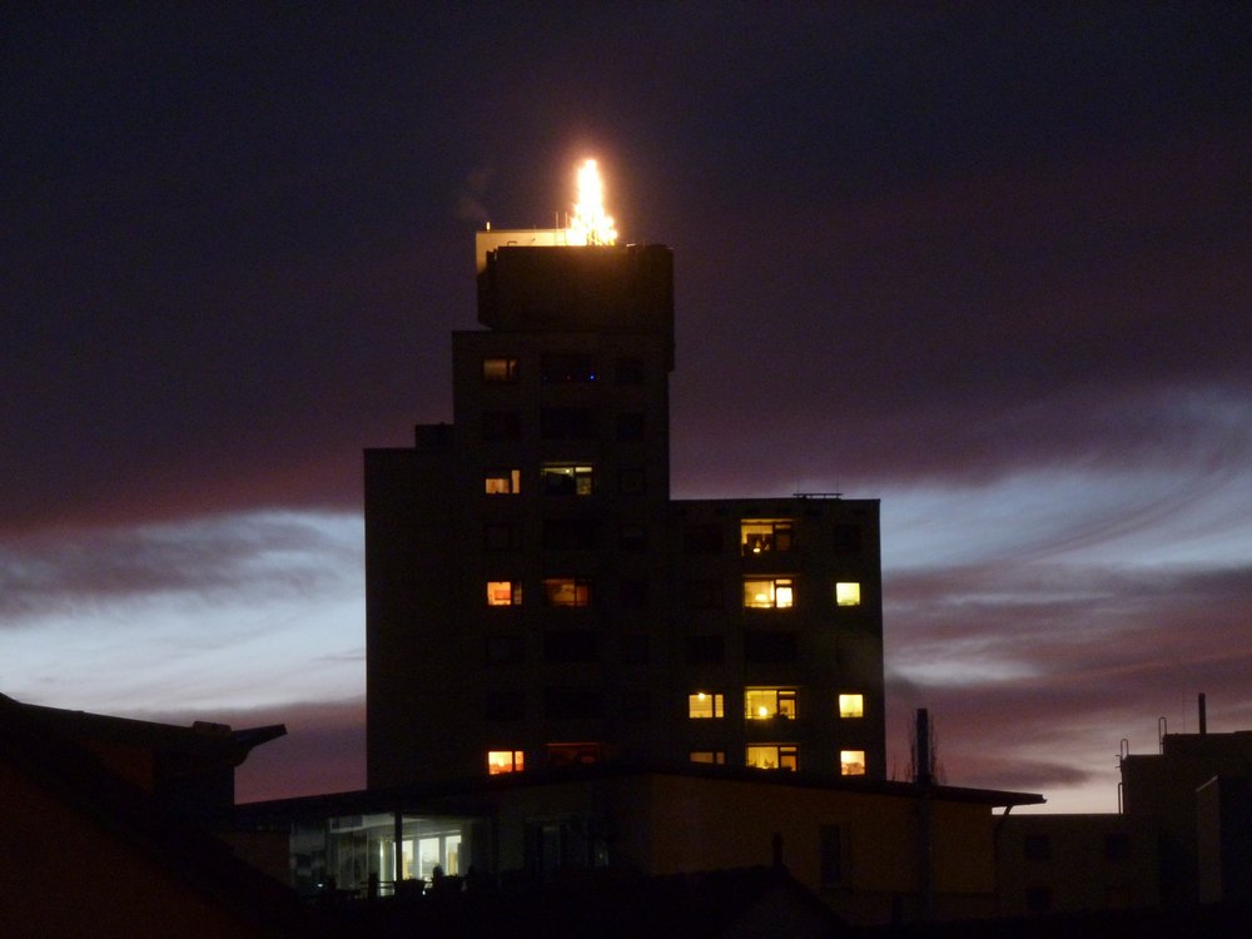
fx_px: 7125
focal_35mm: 197
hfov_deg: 10.0
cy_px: 470
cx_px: 626
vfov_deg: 7.5
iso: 400
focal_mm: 35.2
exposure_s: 1.3
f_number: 5.5
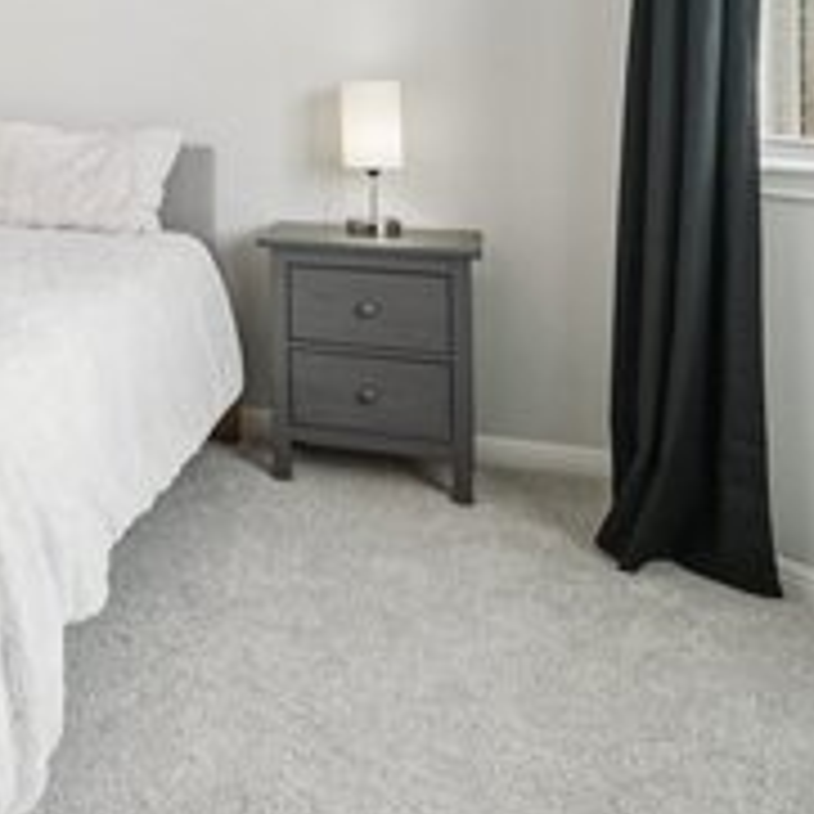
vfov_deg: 32.5
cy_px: -2
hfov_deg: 29.1
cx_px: -225
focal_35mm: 48
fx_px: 1277
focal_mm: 16
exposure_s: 1/100
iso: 800
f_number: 8
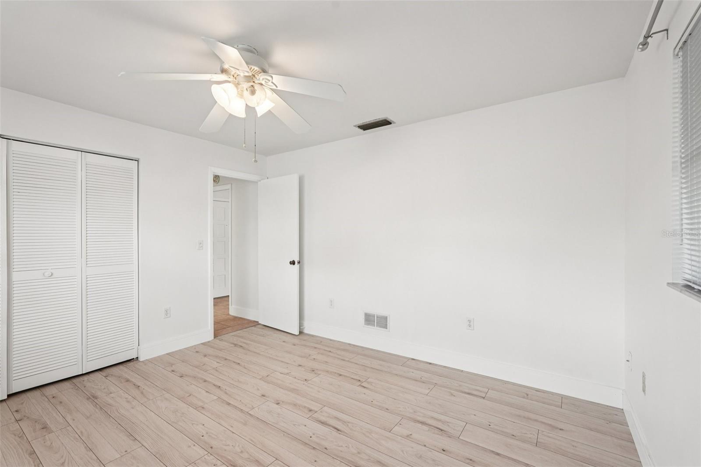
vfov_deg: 73.7
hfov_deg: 96.7
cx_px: 350
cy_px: 234
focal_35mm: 16
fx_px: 311
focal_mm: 16
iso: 400
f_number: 8
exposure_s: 1/25
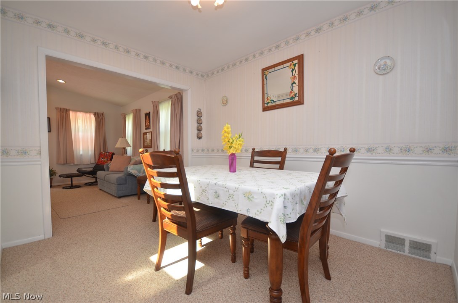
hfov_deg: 100.5
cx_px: 229
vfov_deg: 77.1
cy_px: 152
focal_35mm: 15
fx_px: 190
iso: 220
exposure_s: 1/60
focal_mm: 10
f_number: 4
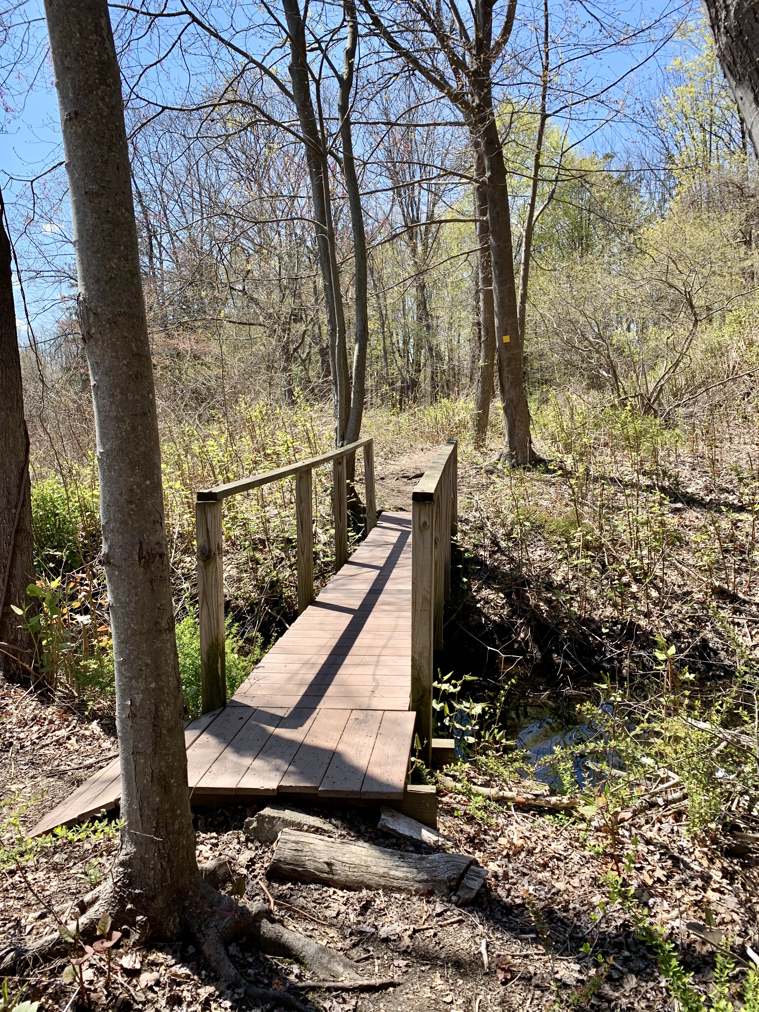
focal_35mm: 26
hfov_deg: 53.1
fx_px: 760
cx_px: 380
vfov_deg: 67.3
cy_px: 506
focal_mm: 4.25
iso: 25
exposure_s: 1/887
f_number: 1.8
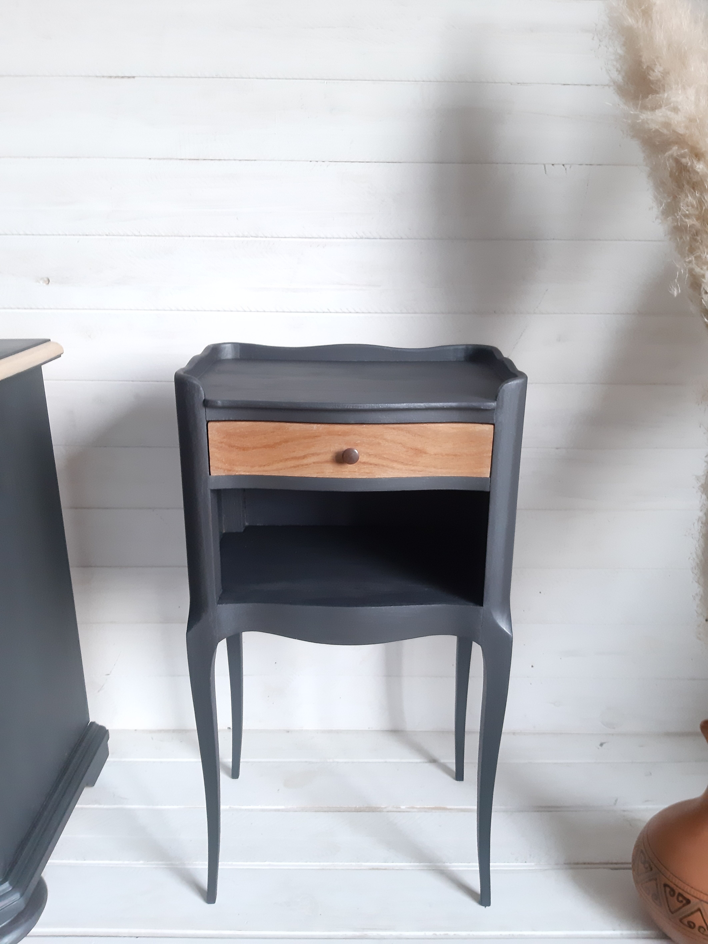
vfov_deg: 65.3
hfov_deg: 51.4
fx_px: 736
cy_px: 472
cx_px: 354
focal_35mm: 27
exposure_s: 1/17
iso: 200
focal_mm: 3.93
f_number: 1.7
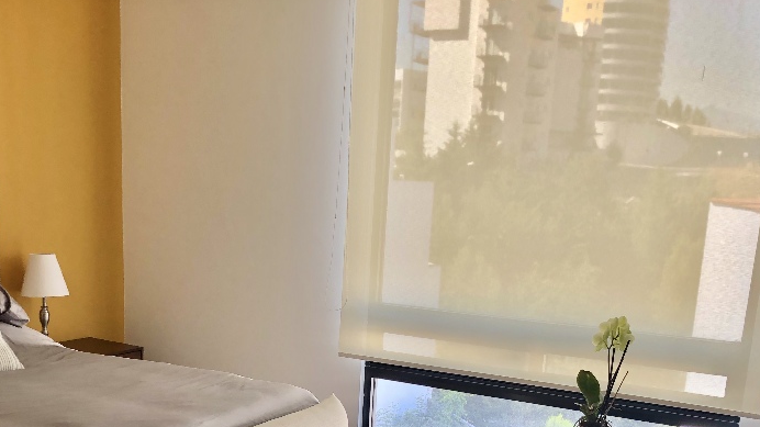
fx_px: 947
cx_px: 349
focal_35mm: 47
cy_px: 434
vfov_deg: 24.2
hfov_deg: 43.7
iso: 40
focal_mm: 3.99
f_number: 1.8
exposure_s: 1/120
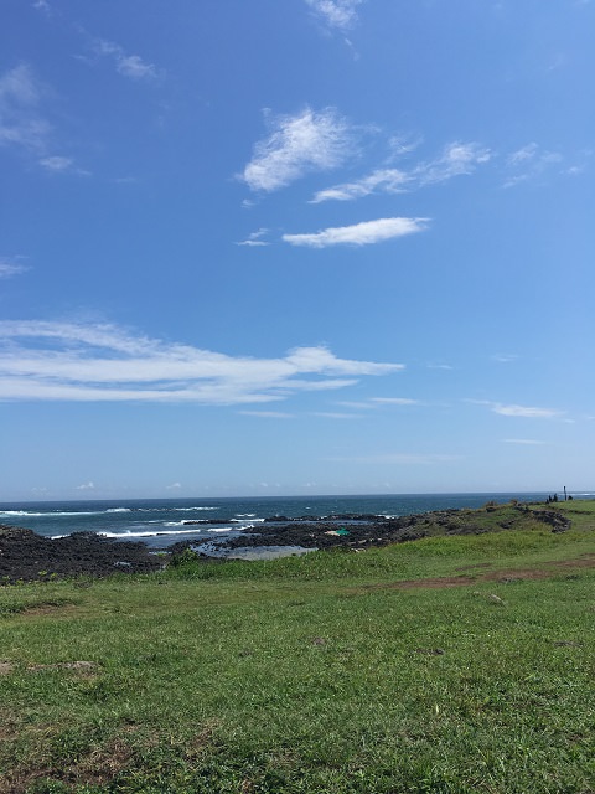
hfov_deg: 48.2
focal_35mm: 29
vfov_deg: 61.7
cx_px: 298
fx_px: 665
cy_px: 397
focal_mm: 4.15
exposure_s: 1/2404
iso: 25
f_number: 2.2
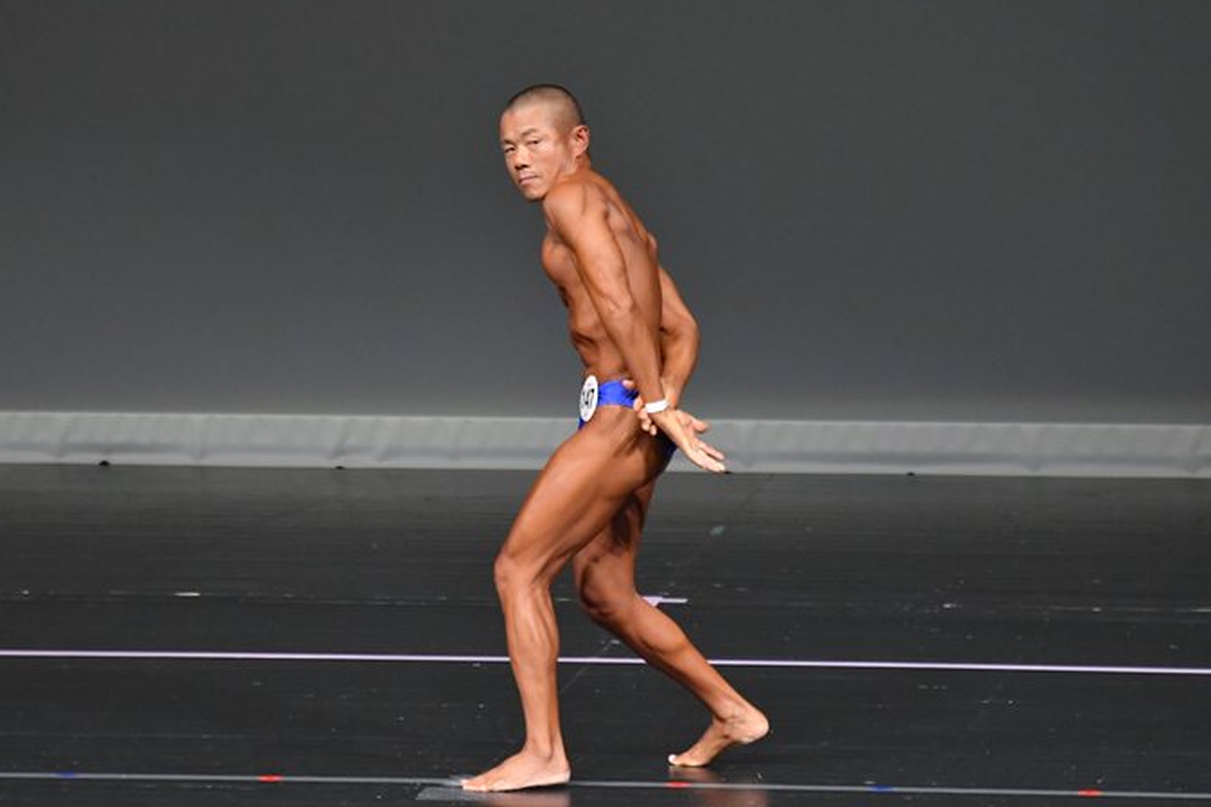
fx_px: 13320
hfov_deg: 5.2
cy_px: 445
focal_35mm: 396
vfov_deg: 3.5
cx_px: 597
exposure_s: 1/400
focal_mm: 230
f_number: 5.6
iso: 4000
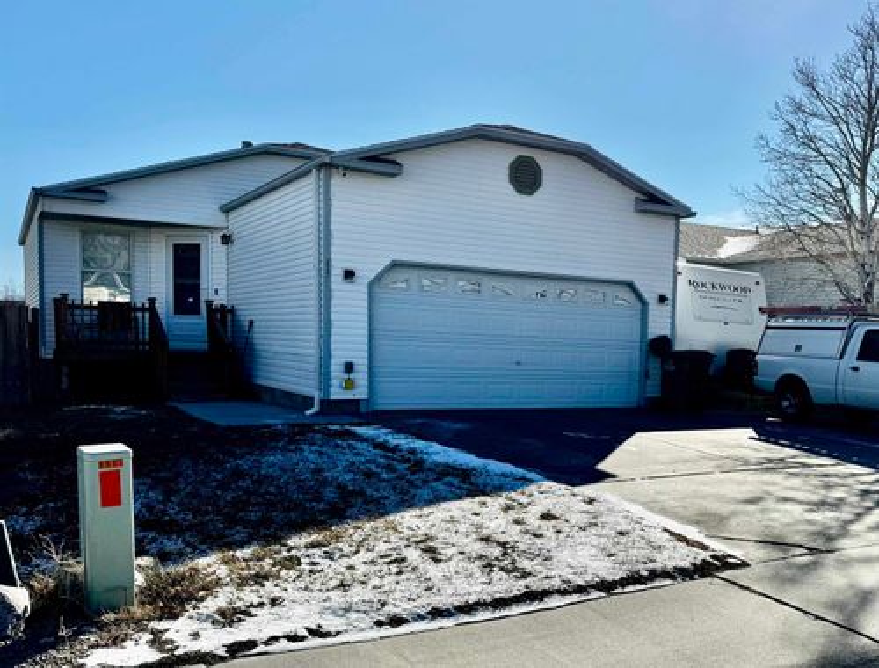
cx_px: 440
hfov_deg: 71.3
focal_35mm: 24
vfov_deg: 57.2
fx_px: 612
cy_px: 334
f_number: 1.78
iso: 80
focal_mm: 6.76
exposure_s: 1/9009
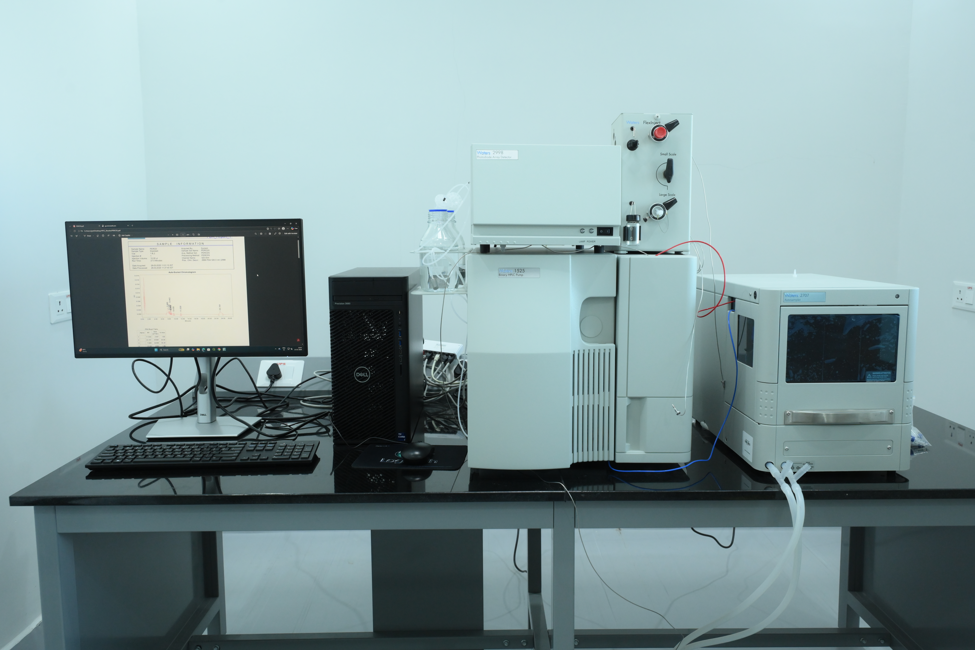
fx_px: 826
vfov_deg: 43.0
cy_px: 325
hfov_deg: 61.1
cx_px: 488
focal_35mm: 30
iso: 2000
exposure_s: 1/80
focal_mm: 30.5
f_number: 7.1
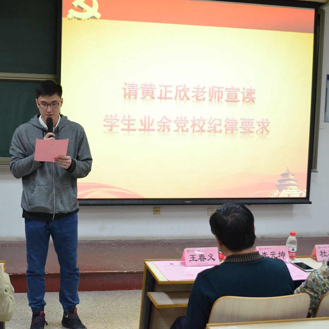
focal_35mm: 47
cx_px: 93
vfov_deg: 36.1
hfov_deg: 35.5
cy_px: 165
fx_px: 505
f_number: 4.5
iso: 3200
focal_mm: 24
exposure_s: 1/80
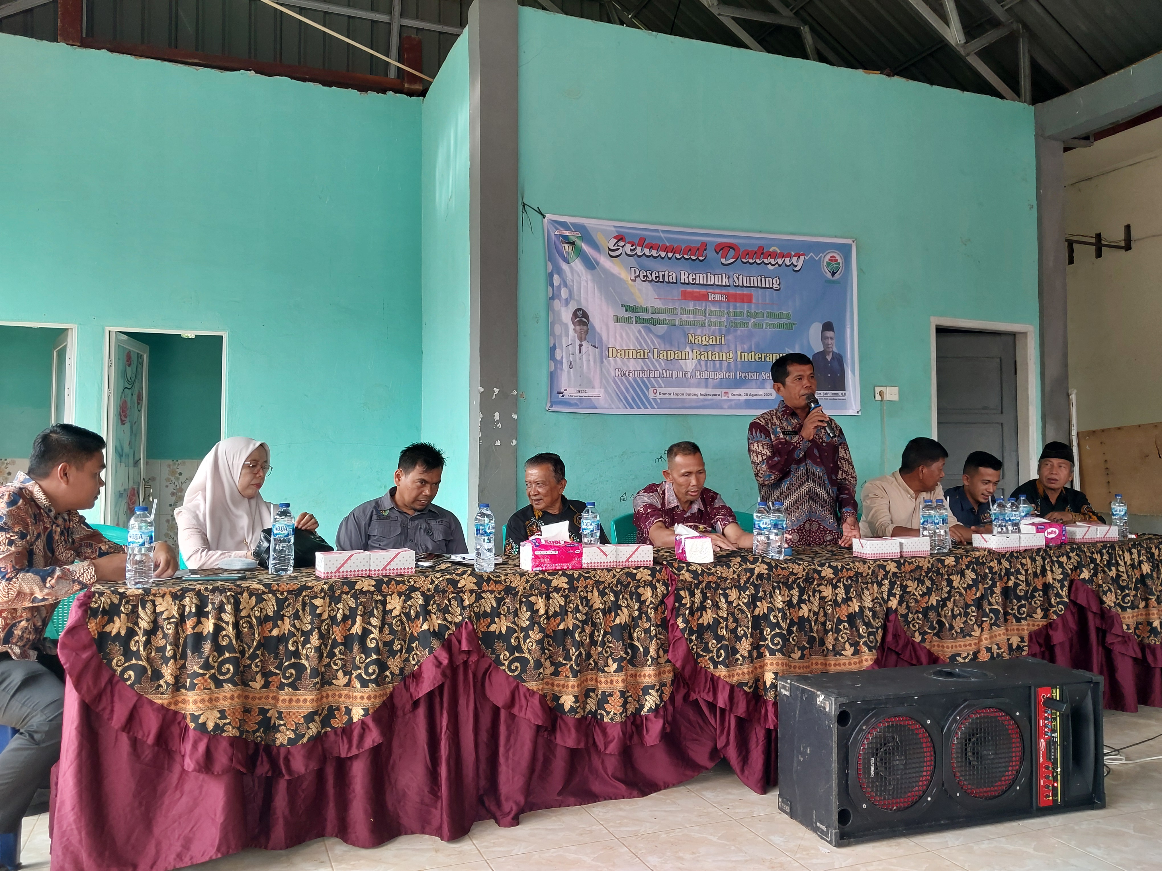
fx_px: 1007
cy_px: 436
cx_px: 581
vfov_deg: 46.8
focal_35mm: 30
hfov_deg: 60.0
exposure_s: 1/50
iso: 20
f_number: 1.8
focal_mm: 4.6
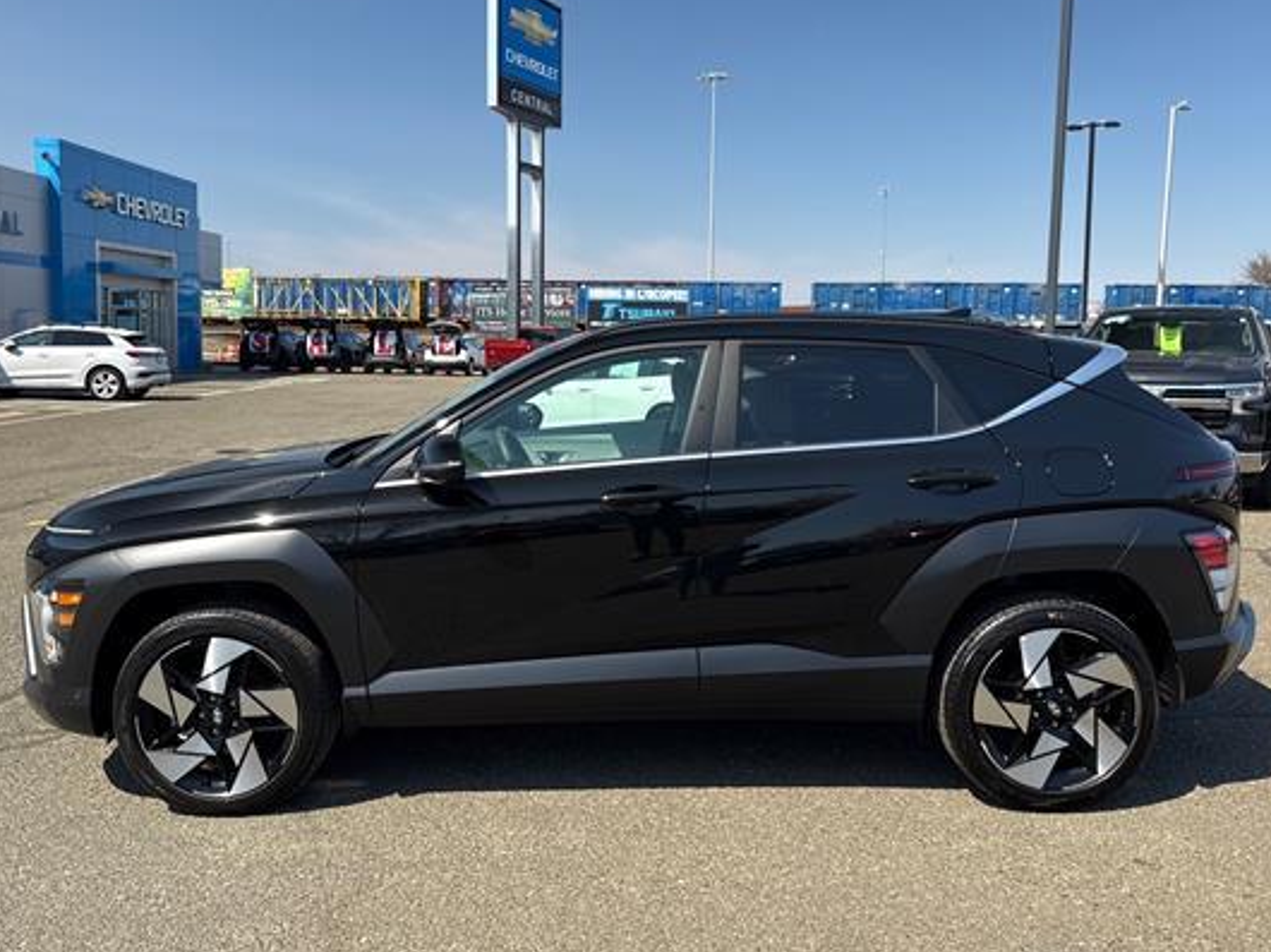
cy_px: 422
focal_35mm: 29
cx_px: 638
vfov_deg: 48.1
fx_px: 1064
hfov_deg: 61.7
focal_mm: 6.76
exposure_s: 1/840
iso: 100
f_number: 1.78
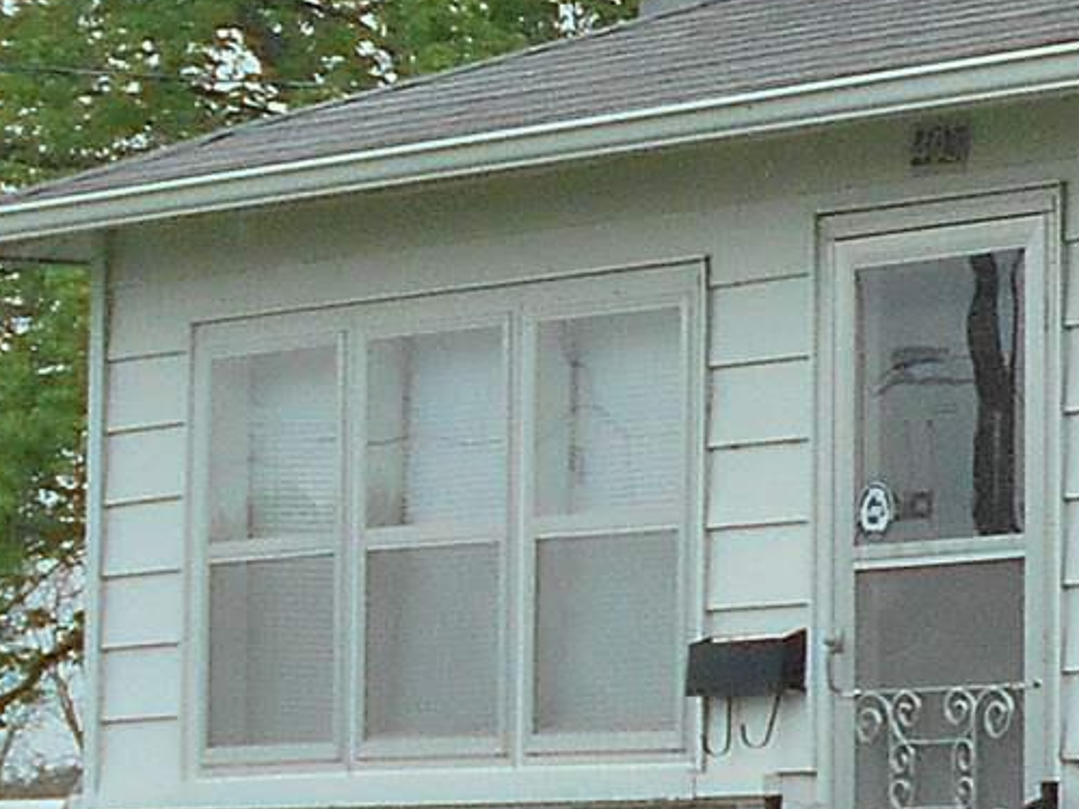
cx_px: 1942
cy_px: 212
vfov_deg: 7.5
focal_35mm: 197
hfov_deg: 9.6
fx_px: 6139
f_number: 3.6
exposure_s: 1/500
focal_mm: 5.8
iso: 80
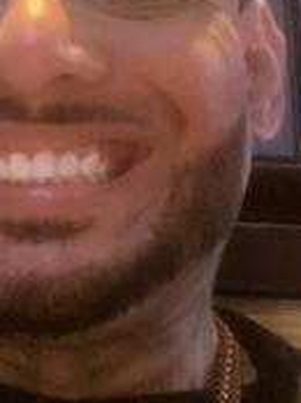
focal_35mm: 76
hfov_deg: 19.2
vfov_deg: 25.3
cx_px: 86
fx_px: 883
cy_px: 86
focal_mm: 2.71
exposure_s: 1/15
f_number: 2.2
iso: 1000
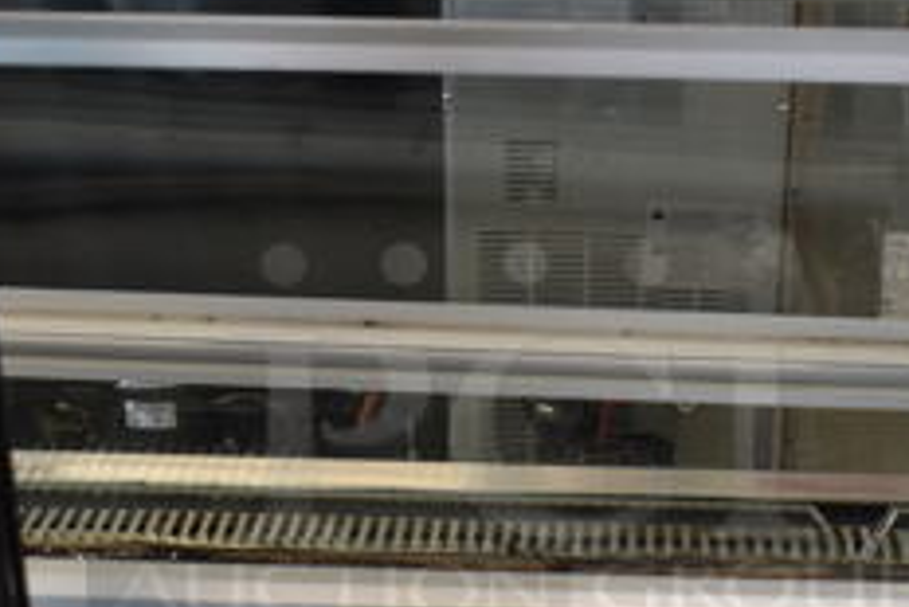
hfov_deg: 25.6
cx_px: 525
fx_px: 1996
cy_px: 423
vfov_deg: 17.2
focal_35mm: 79
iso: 640
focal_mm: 20
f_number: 5.6
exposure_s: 1/60
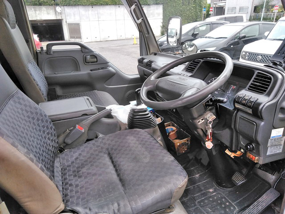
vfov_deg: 51.4
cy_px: 107
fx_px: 222
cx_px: 142
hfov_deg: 65.3
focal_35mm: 27
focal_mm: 3.46
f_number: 2.2
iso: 60
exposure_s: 1/196
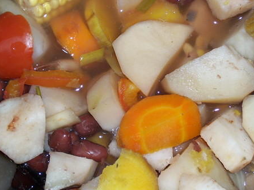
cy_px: 68
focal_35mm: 100
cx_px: 134
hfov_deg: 19.6
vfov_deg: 14.8
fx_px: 734
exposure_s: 1/80
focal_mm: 11.6
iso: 80
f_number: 4
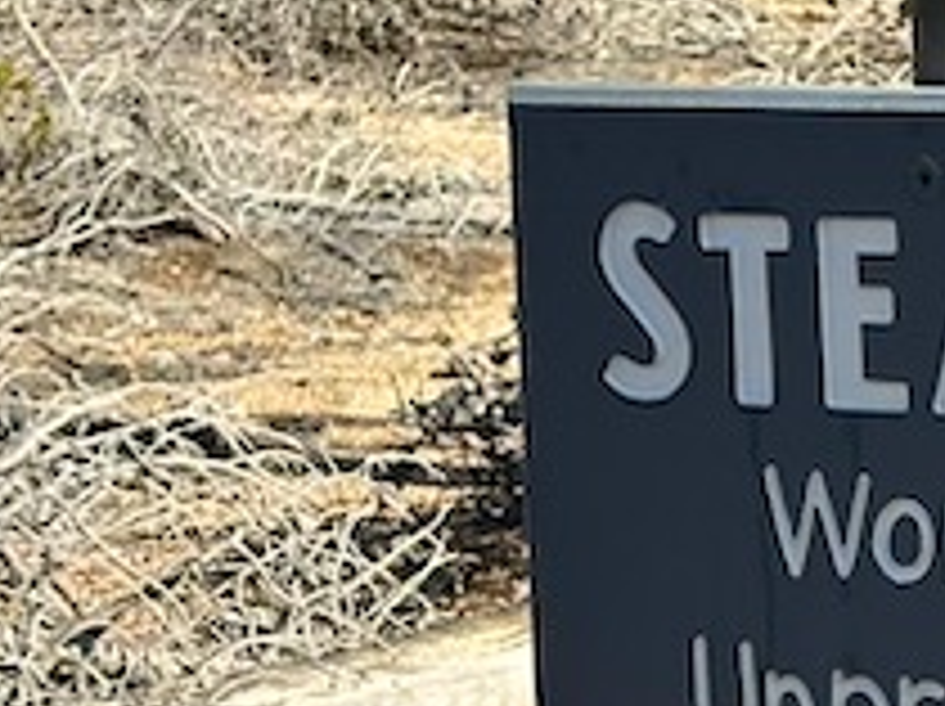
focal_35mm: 229
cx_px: 1984
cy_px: 576
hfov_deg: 8.2
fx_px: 6244
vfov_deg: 6.5
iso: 64
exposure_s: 1/3472
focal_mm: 6.86
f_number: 1.78
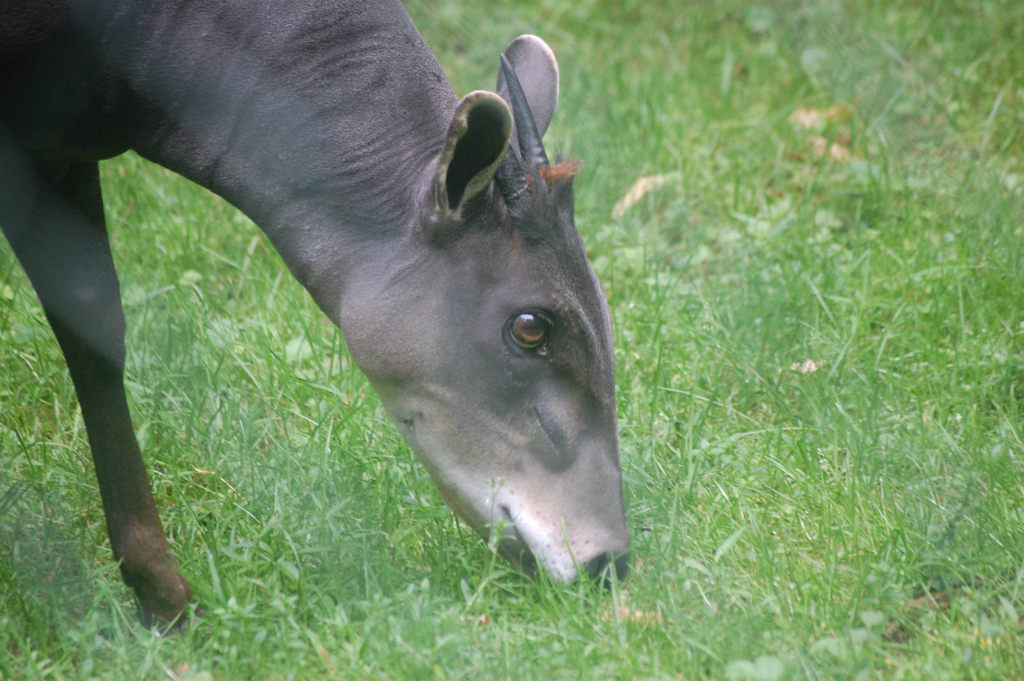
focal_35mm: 270
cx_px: 512
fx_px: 7673
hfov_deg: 7.6
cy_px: 340
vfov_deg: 5.1
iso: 800
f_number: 5.6
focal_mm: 180
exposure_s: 1/125
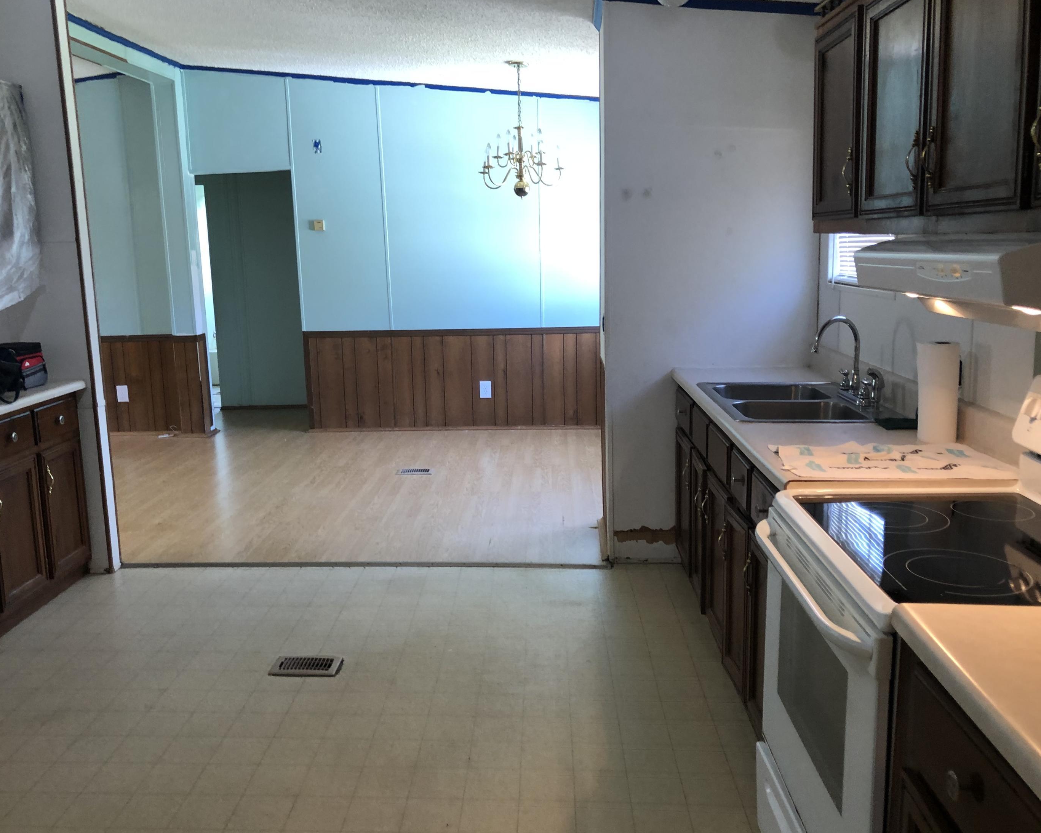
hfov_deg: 58.7
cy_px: 415
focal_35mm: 30
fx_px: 924
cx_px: 491
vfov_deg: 48.5
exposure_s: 1/17
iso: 40
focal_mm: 3.99
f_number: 1.8
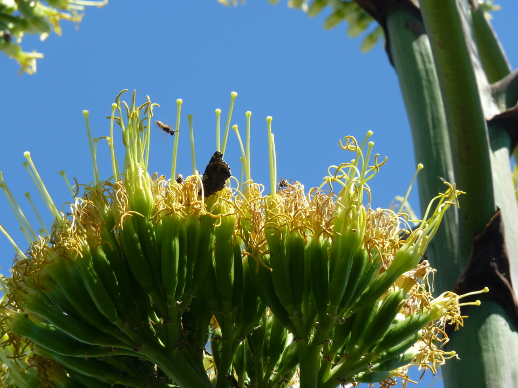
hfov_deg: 6.2
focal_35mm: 319
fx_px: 4774
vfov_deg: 4.7
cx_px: 259
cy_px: 194
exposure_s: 1/250
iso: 80
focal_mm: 56.7
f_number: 5.6
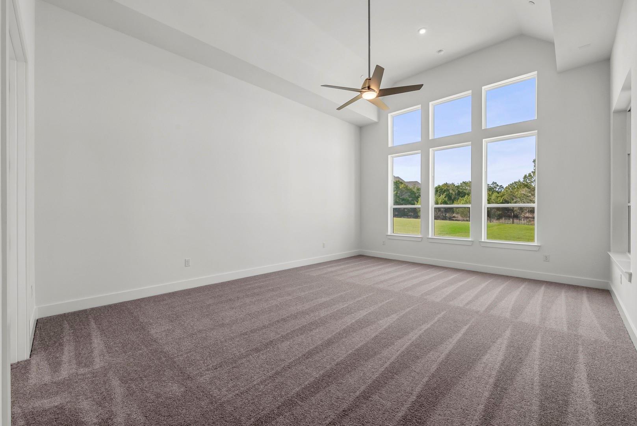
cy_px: 213
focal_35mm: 14
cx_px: 318
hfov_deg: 104.2
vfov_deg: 81.3
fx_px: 248
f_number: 11
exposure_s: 1/20
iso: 250
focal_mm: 14
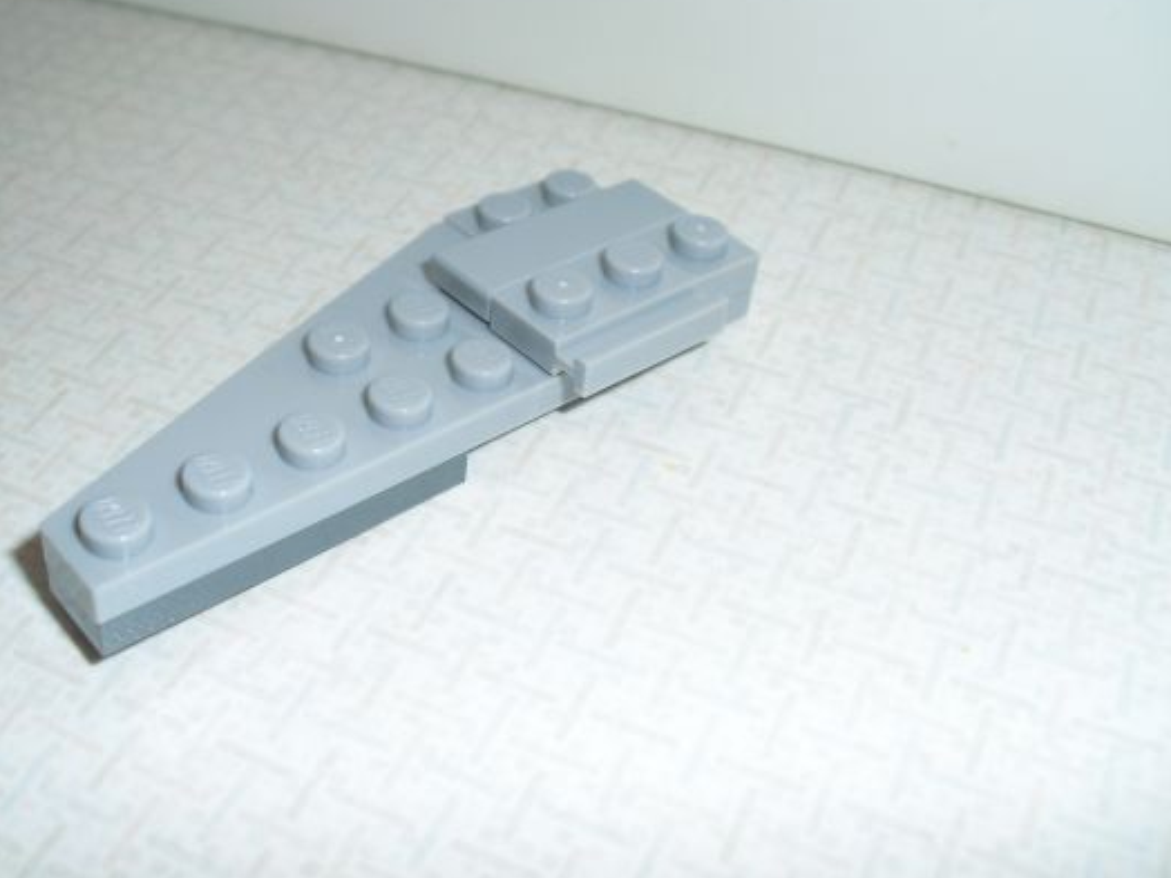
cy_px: 395
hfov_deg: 42.7
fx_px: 1488
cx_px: 460
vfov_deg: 32.9
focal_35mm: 44
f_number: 3.1
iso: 64
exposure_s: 1/100
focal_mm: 6.3
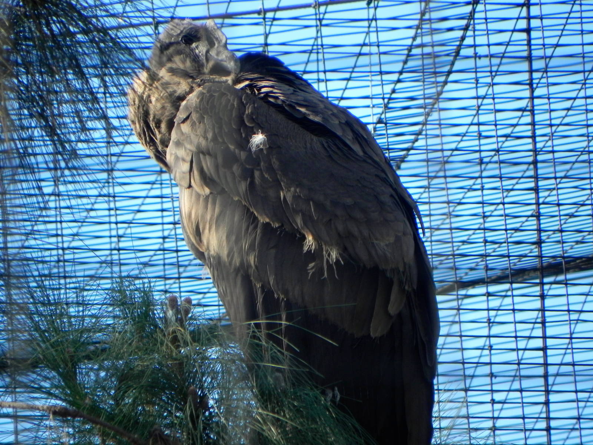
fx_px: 11615
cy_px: 222
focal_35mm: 678
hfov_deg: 2.9
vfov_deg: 2.2
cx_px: 296
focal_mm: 120
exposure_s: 1/237
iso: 160
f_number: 5
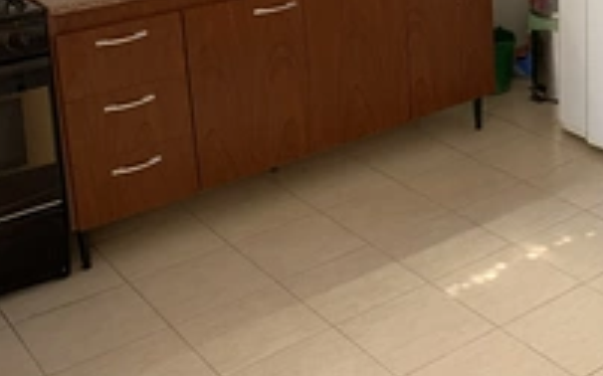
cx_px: 561
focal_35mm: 60
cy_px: -84
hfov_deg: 32.1
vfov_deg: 20.2
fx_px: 985
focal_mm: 4.25
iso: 80
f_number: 1.8
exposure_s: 1/121
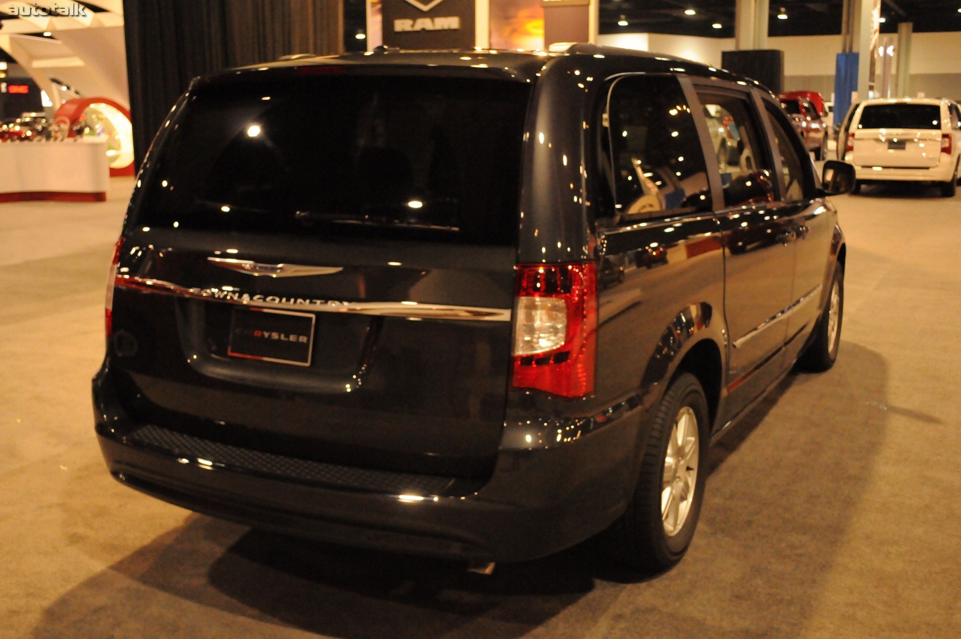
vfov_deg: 34.1
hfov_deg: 49.6
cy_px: 320
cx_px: 480
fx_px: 1040
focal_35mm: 39
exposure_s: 1/160
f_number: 4.2
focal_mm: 26
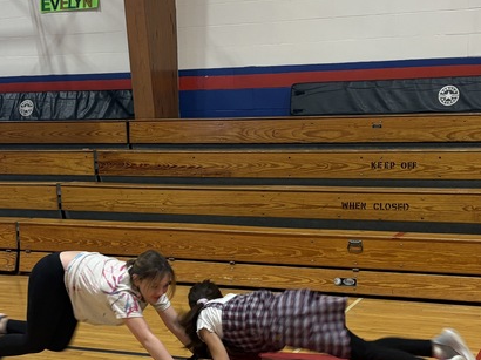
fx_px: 903
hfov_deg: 29.8
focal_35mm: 65
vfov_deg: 22.4
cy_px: 259
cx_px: 216
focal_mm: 5.96
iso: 160
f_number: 1.6
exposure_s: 1/60
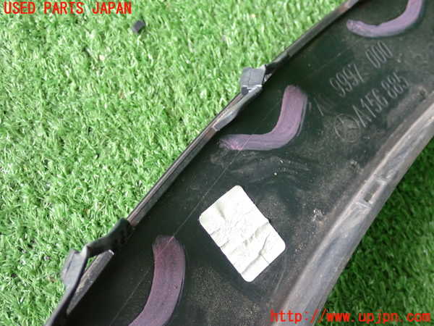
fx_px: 589
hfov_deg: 40.4
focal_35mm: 47
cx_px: 217
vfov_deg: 30.9
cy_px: 163
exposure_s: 1/50
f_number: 3.1
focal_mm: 8.4
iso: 640
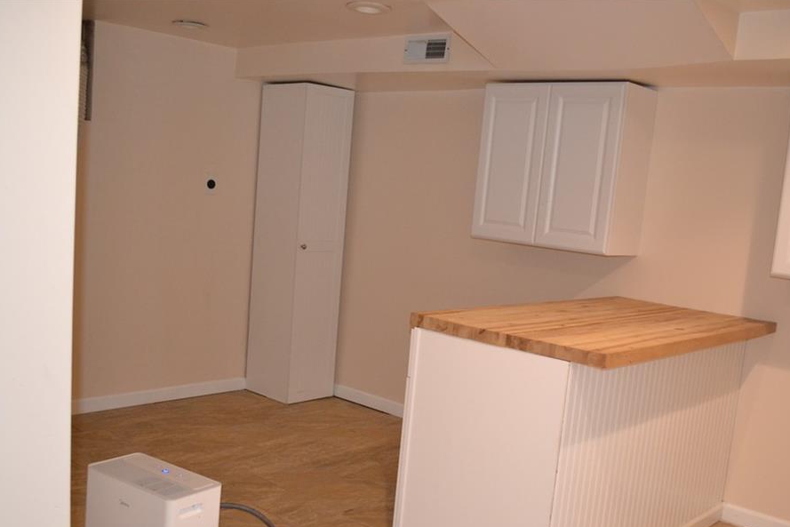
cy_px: 300
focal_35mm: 38
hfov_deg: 50.7
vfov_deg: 35.0
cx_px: 389
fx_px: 834
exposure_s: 1/60
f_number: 3.8
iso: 1800
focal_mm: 22
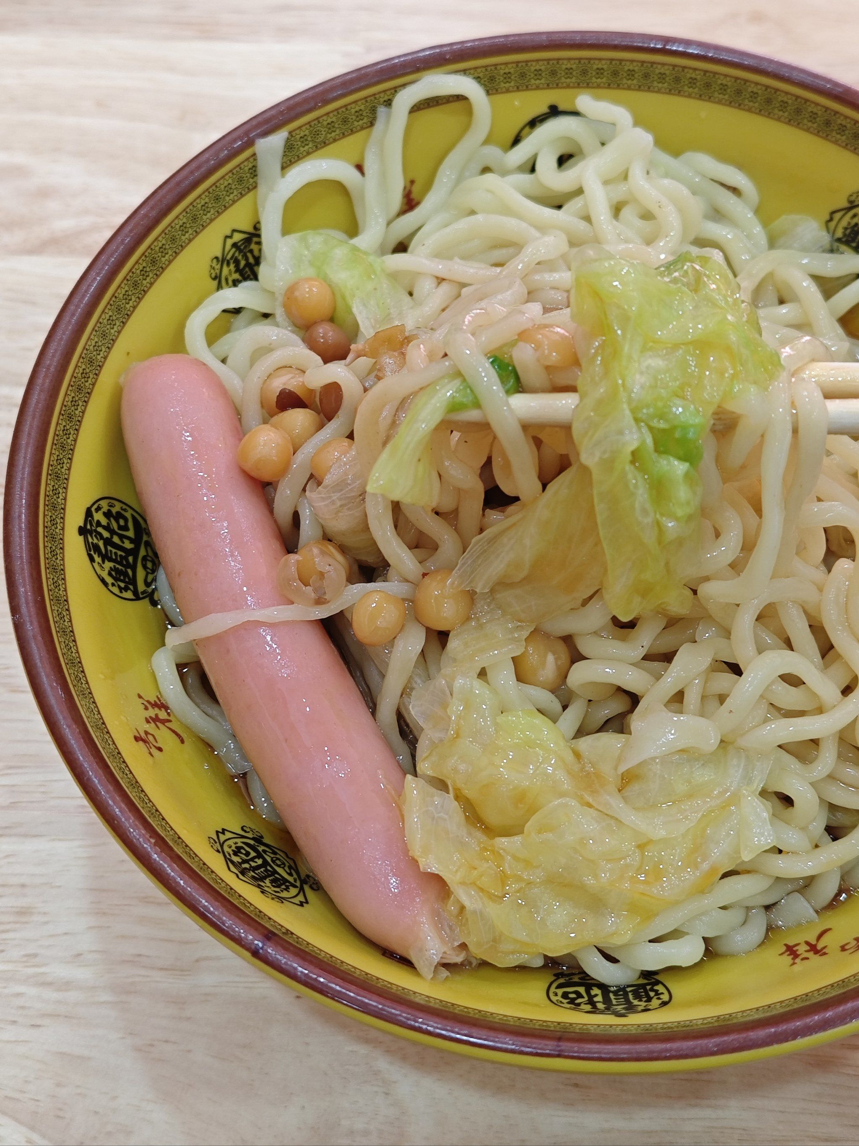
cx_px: 430
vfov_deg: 36.8
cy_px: 573
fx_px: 1721
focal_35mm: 52
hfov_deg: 28.0
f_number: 1.6
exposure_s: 1/100
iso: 320
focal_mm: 6.55
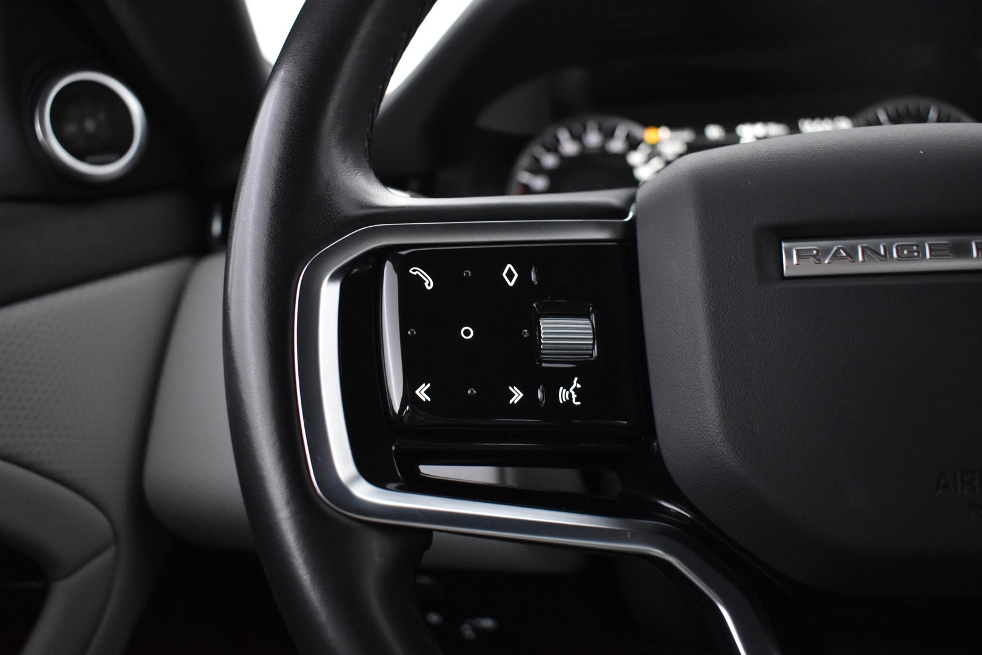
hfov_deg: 57.2
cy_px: 328
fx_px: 900
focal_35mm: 33
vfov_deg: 40.0
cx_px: 491
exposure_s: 1/40
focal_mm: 22
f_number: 3.8
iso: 3200
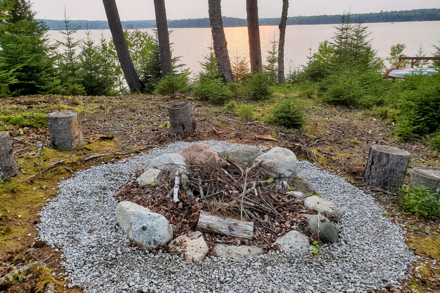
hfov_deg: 65.5
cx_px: 215
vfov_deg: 46.4
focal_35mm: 28
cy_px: 144
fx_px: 342
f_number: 2.4
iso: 50
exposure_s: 1/321
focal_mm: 4.3
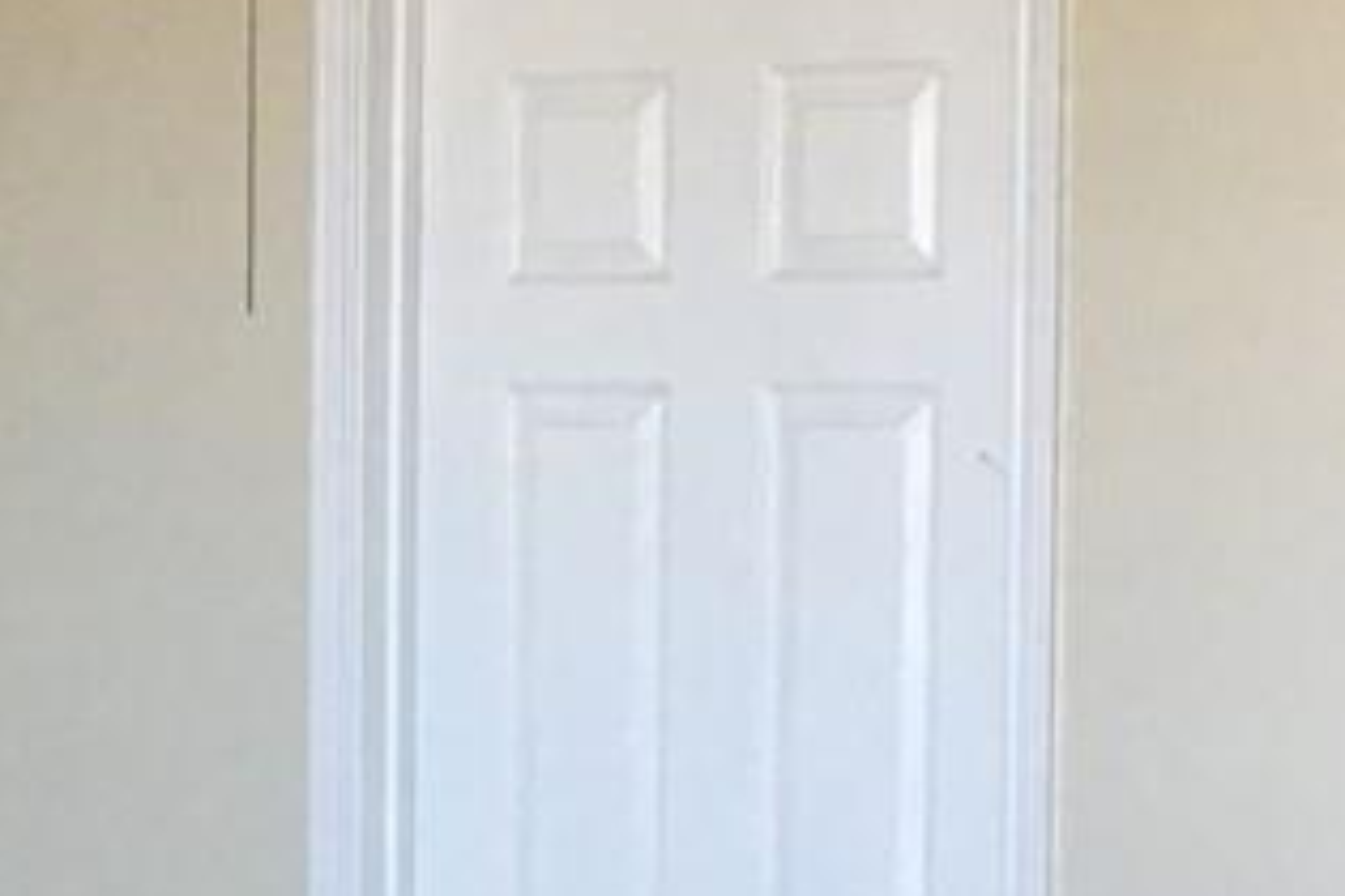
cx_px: -107
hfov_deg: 13.2
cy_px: 883
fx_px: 5716
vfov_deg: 8.9
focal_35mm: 153
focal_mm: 4.15
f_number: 2.2
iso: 80
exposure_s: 1/30
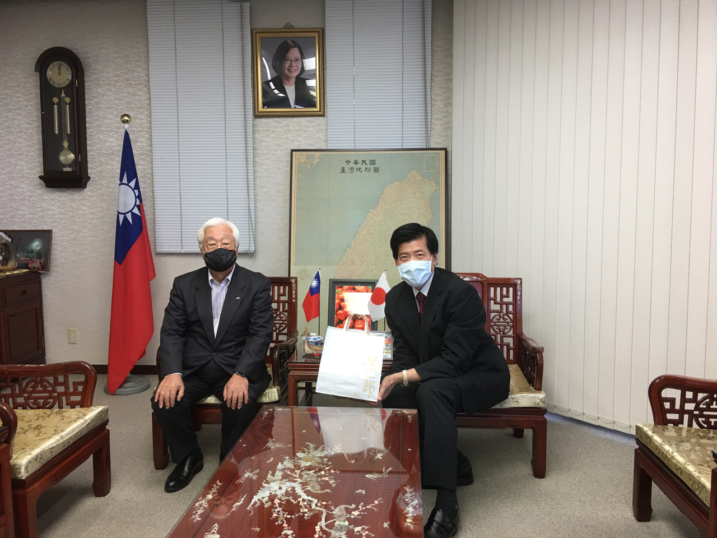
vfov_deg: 48.2
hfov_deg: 61.7
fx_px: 601
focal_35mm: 29
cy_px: 269
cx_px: 358
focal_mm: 4.15
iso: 40
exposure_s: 1/30
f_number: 2.2
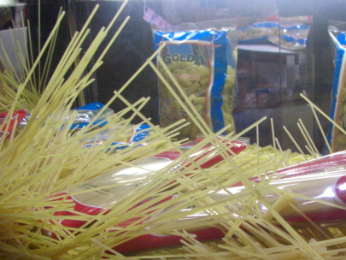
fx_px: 600
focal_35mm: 60
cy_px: 192
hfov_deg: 31.6
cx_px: 261
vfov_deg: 24.2
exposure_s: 1/125
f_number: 3.4
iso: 400
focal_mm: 6.3
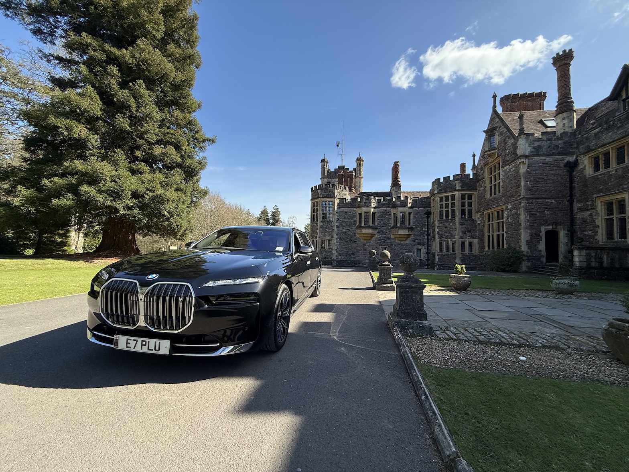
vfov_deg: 85.7
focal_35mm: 14
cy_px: 236
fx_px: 254
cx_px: 314
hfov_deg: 102.1
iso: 50
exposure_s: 1/701
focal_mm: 2.22
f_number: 2.2
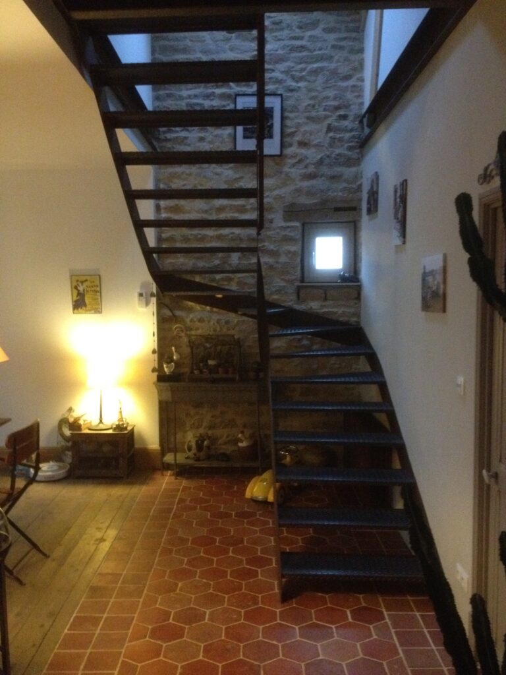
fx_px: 682
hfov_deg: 40.7
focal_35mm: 35
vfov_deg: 52.6
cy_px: 338
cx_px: 253
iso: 800
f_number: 2.4
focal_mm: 4.28
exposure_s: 1/15
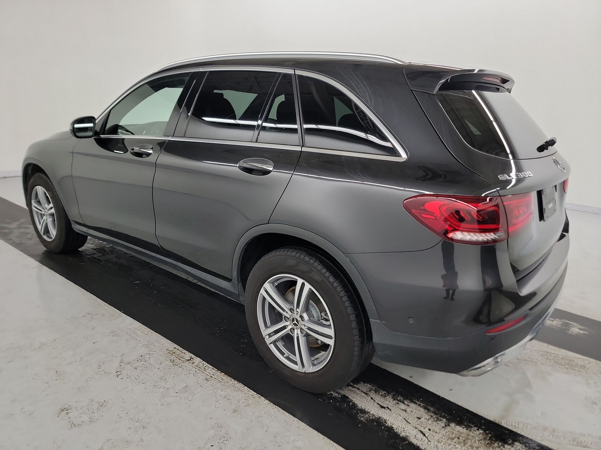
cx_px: 300
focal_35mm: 24
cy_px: 225
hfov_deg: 71.6
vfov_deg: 56.8
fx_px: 417
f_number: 1.8
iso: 440
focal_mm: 6.7
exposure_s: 1/59
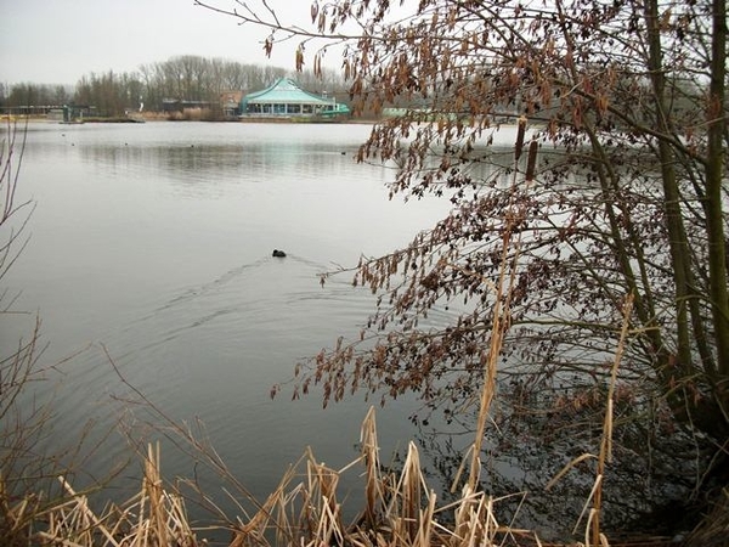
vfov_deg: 44.2
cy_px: 274
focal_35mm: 32
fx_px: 674
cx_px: 364
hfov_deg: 56.8
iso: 80
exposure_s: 1/160
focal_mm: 5.7
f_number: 2.9
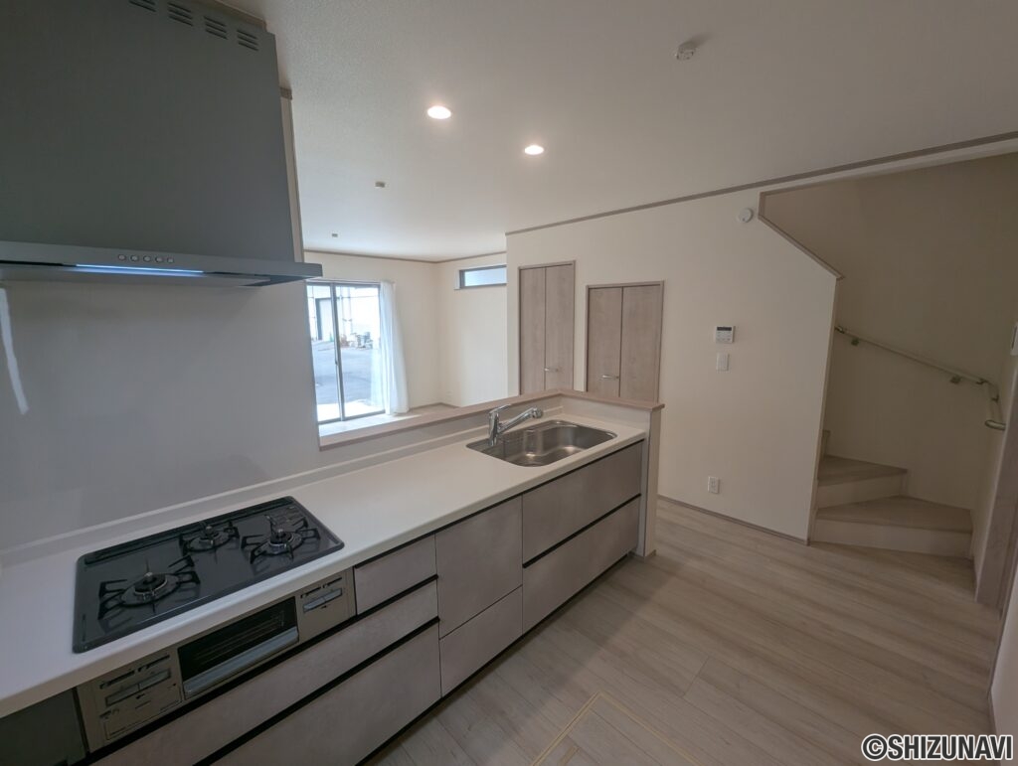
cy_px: 383
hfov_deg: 106.1
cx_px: 509
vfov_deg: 90.1
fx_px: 383
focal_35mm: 13
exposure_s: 1/91.2
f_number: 2.2
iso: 47
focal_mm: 1.95
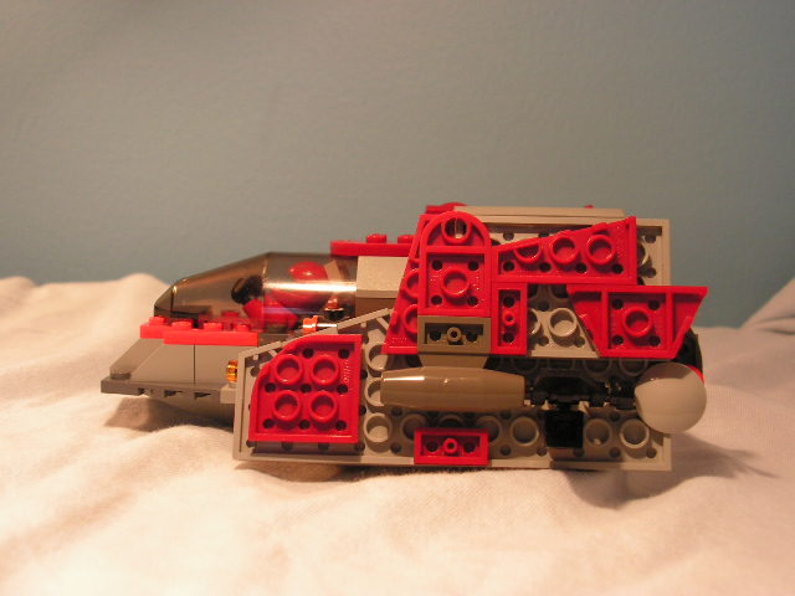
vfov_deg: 29.1
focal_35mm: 50
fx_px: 1148
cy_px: 298
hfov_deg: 38.2
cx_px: 398
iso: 125
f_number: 3.2
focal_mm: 8.4
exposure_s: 1/40
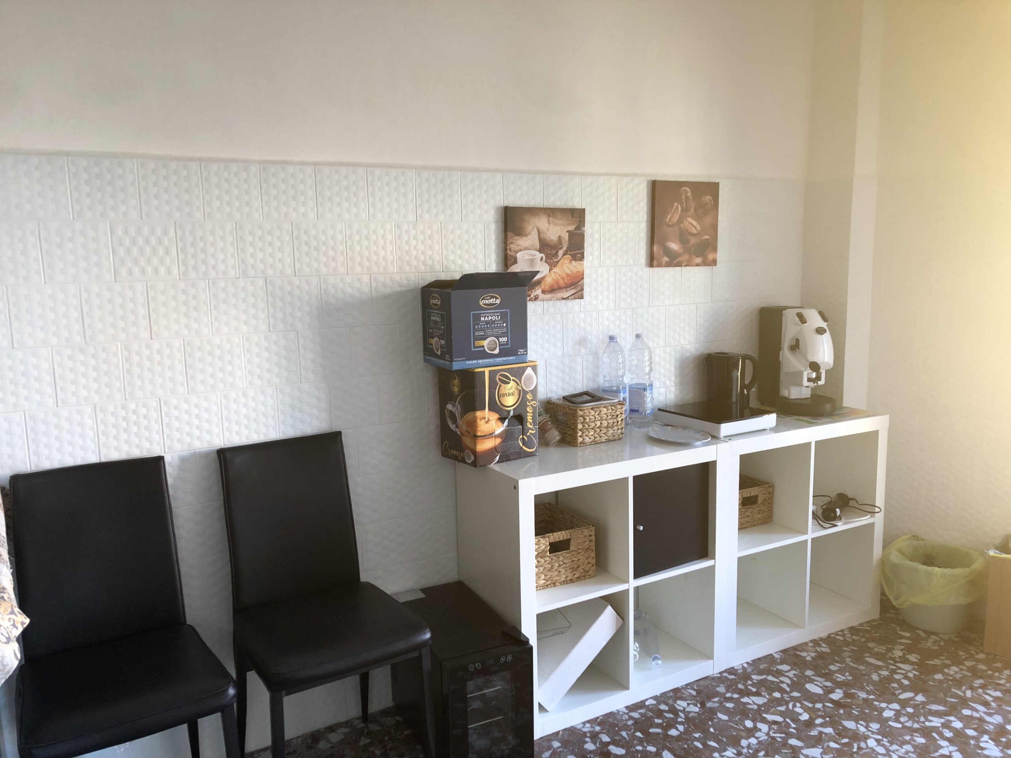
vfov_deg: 49.7
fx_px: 818
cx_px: 506
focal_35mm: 28
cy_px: 379
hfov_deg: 63.4
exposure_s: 1/20
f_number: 1.8
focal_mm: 3.99
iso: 40
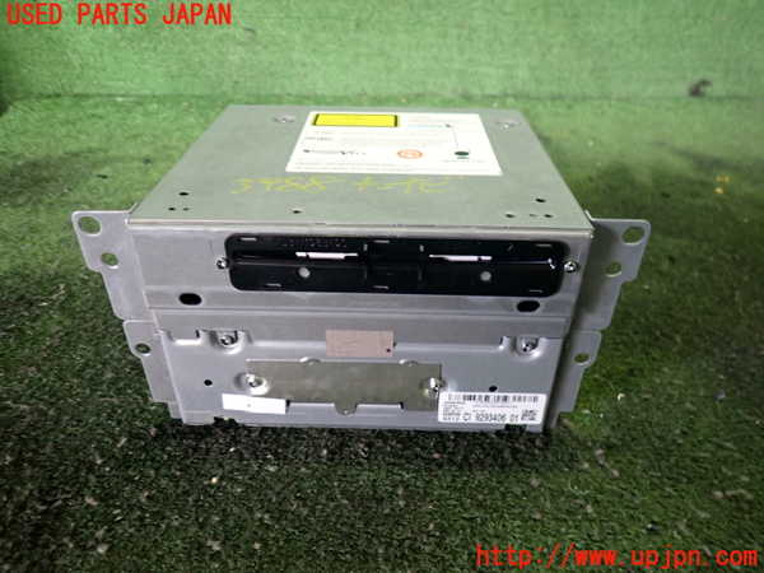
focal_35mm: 25
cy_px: 286
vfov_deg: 54.9
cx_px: 382
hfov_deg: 69.4
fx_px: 552
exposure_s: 1/30
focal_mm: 4.5
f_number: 2
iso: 250
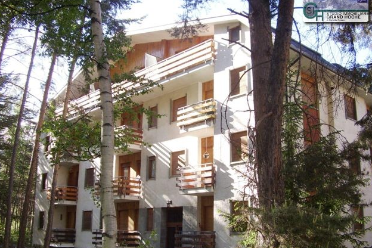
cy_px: 132
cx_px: 182
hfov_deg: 58.7
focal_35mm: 32
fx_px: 331
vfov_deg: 41.1
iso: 71
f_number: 2.9
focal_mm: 5.8
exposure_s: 1/162
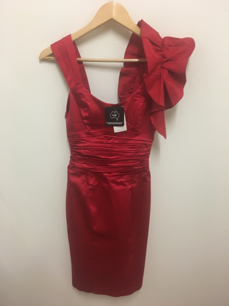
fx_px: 256
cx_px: 114
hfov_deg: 48.2
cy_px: 153
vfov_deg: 61.7
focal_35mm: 29
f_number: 2.2
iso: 200
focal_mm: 4.15
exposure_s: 1/33
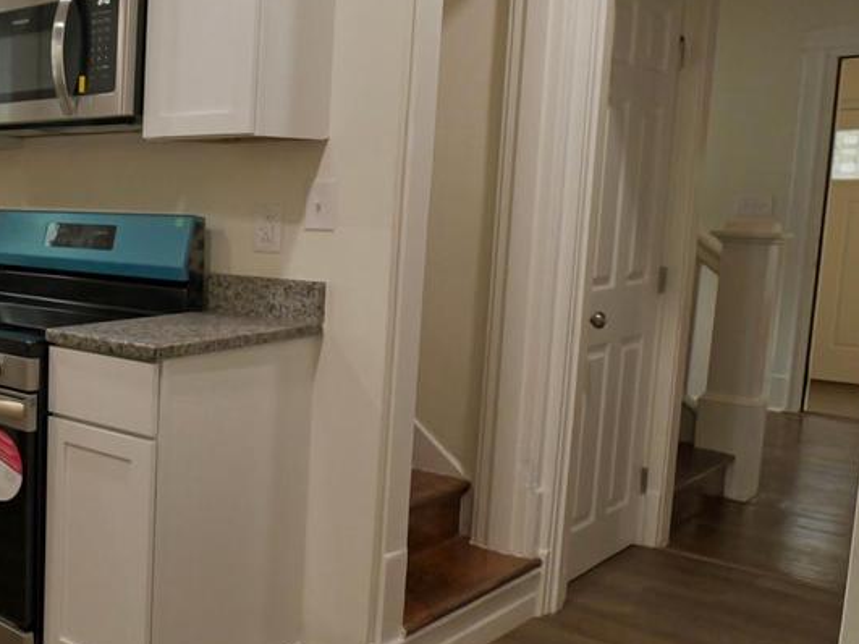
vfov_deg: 37.7
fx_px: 943
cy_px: 311
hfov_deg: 39.2
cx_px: -108
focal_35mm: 38
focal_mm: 7
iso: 400
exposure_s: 1/60
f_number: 4
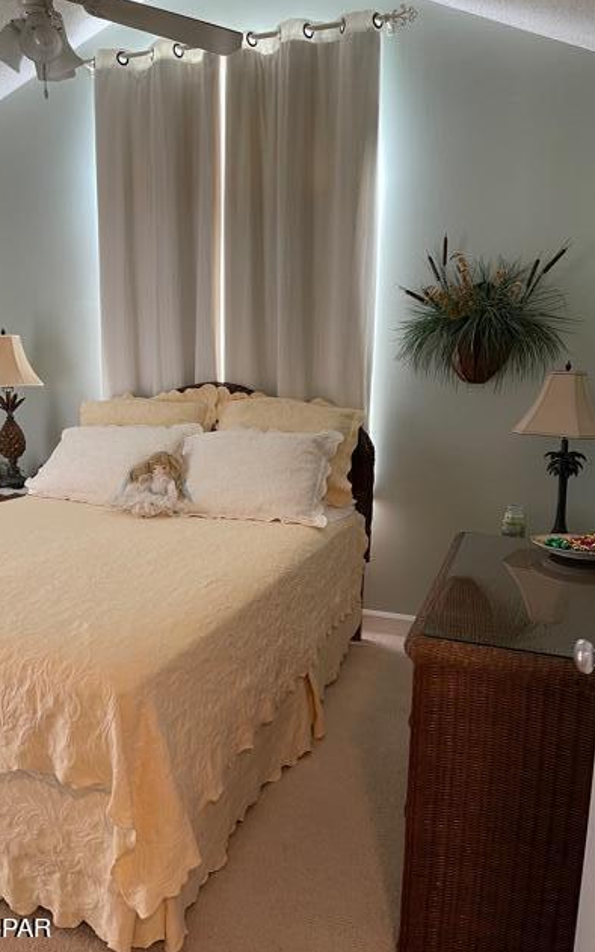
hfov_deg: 44.4
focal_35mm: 28
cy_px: 479
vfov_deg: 66.5
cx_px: 255
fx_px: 726
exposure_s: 1/60
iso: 250
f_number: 1.6
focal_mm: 5.1
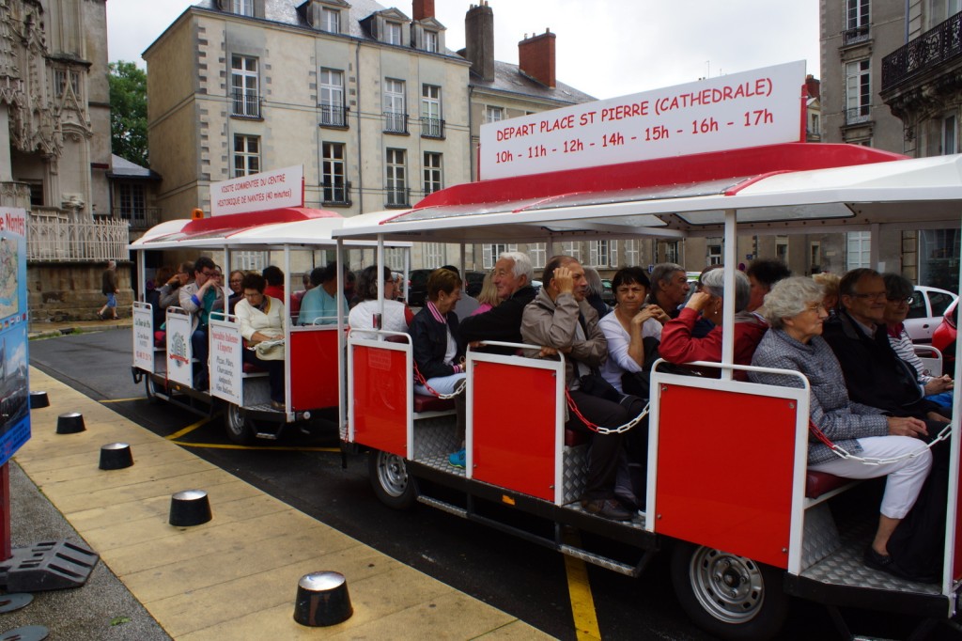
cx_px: 481
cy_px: 320
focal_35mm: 30
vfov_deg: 43.6
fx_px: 801
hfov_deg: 61.9
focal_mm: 20
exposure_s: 1/100
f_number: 11
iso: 100
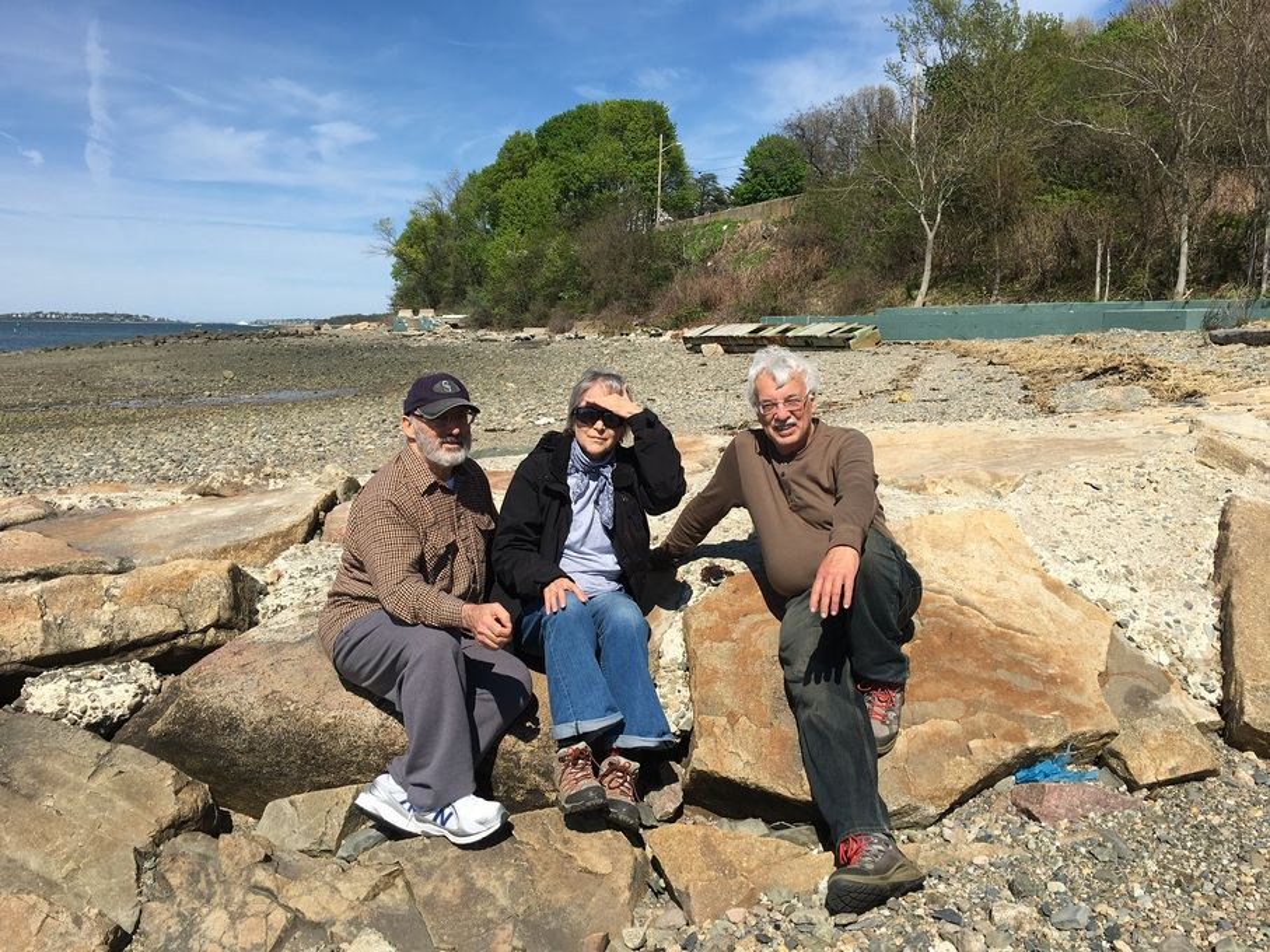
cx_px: 635
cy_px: 476
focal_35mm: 29
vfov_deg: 48.2
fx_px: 1064
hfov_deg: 61.7
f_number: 2.2
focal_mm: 4.15
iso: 25
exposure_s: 1/2137
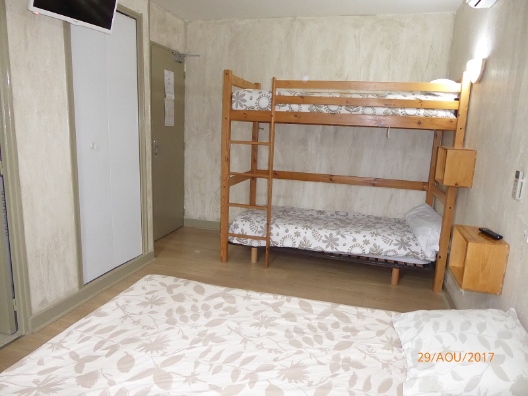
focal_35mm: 25
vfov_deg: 54.9
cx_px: 264
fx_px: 381
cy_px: 198
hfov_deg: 69.4
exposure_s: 1/60
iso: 800
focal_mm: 4.3
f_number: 3.3
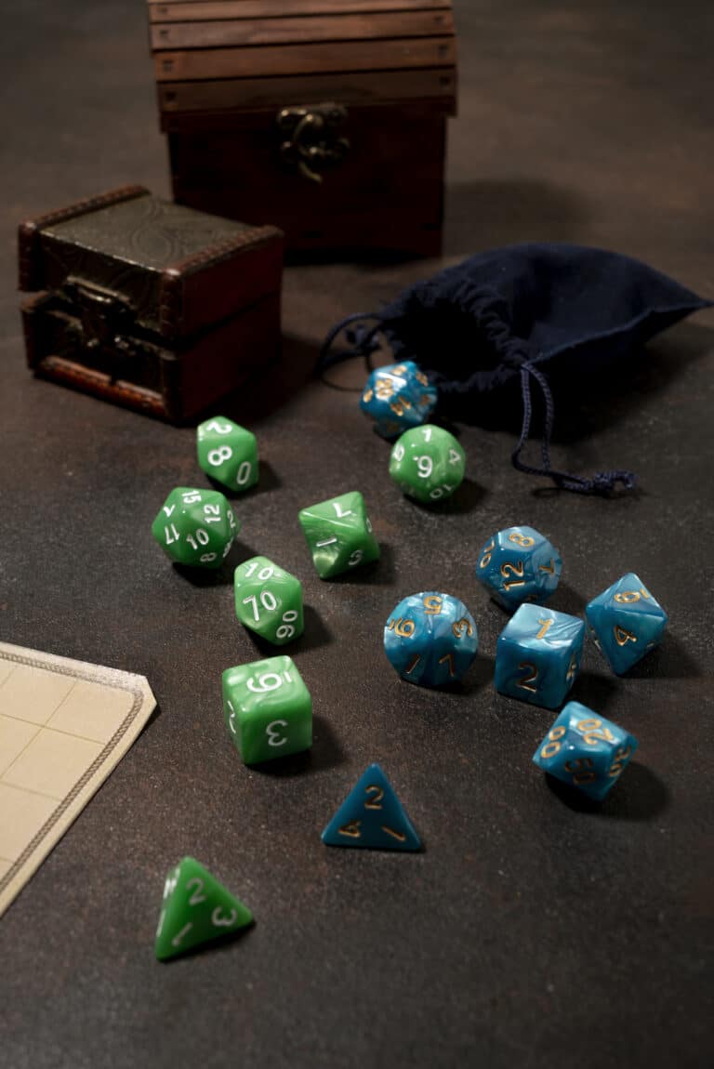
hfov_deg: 27.0
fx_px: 1486
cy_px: 534
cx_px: 357
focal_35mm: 50
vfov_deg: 39.6
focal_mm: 50
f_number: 10
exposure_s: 1/125
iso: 125
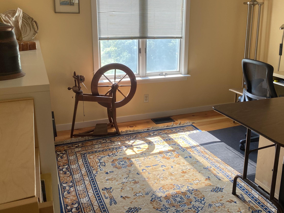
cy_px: 90
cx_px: 159
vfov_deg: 39.6
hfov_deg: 51.2
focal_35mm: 36
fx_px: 295
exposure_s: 1/121
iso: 64
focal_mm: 4.25
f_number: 1.8
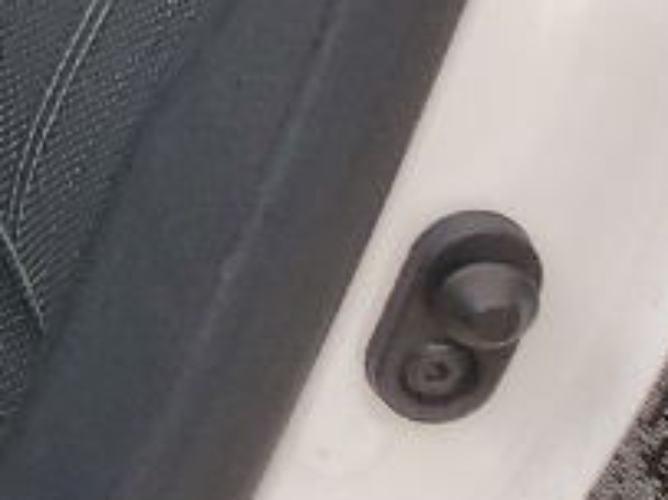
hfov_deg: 8.2
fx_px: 3954
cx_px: -1343
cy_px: -951
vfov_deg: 6.6
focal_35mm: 205
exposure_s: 1/500
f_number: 1.5
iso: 50
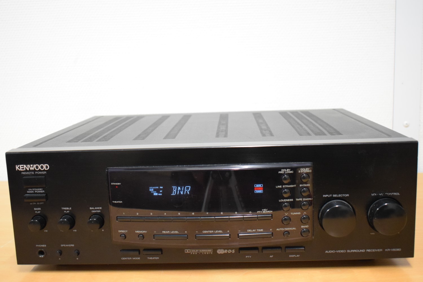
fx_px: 493
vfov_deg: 31.9
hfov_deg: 46.4
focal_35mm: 42
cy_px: 141
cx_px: 212
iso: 3200
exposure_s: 1/100
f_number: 4.2
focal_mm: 28
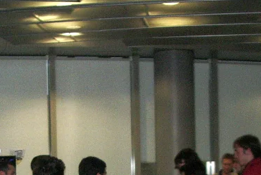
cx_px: 90
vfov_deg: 14.1
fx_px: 674
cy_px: 234
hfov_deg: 21.8
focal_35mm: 93
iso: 200
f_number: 2.6
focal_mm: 5.8
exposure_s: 1/40
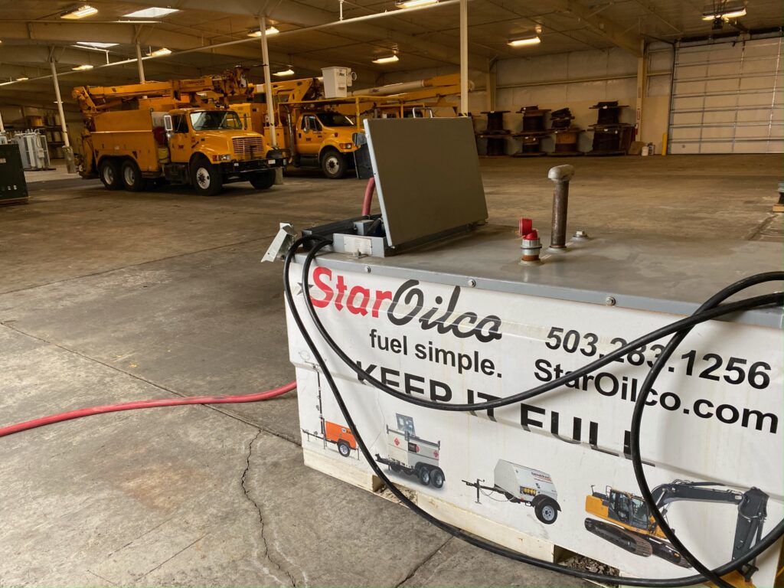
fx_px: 589
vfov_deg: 53.1
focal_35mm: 26
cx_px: 392
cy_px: 294
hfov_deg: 67.3
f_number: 1.8
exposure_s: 1/121
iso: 125
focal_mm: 4.25
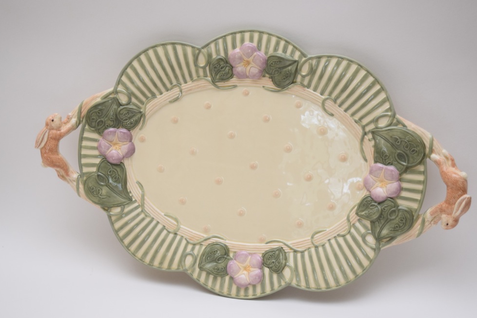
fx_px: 768
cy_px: 160
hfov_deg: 34.5
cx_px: 236
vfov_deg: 23.4
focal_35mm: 58
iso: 800
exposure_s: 1/80
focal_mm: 38
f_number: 4.8
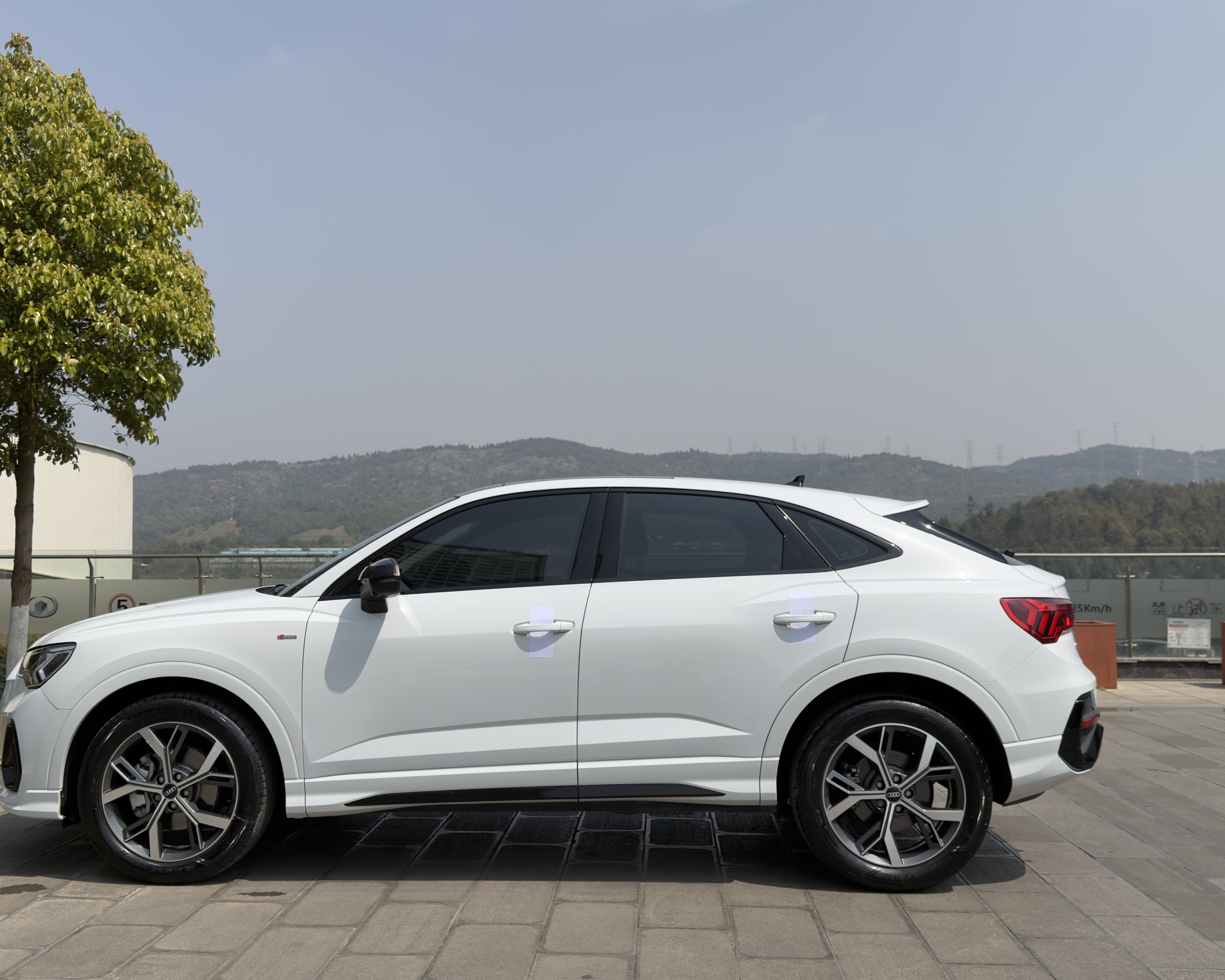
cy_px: 485
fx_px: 1341
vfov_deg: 40.1
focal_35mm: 37
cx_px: 568
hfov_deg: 49.0
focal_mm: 6.76
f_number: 1.78
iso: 64
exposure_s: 1/6897
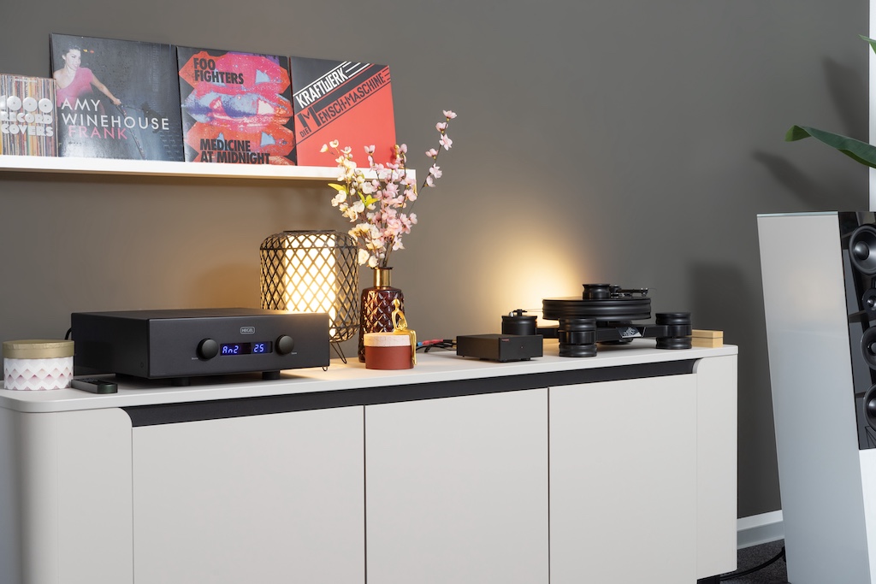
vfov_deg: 27.0
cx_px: 438
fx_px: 1217
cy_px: 292
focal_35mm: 50
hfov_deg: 39.6
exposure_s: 1/2
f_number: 11
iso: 125
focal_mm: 50
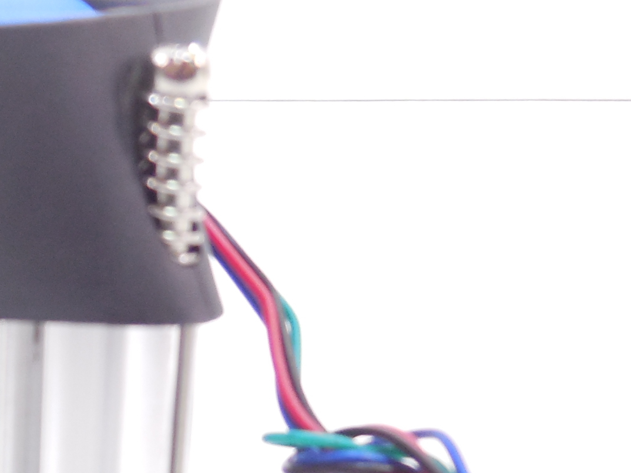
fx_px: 1385
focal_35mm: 76
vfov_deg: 19.2
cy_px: 383
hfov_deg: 22.5
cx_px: -220
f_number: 3.1
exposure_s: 1/30
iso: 140
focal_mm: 4.5
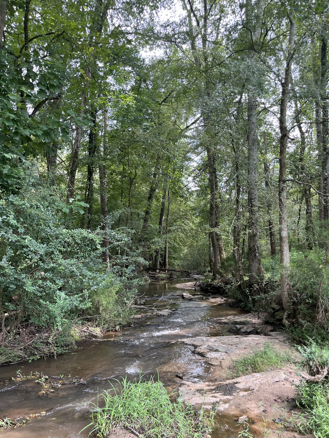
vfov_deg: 63.4
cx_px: 166
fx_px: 355
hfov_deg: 49.8
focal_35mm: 28
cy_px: 232
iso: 40
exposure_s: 1/248
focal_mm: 5.1
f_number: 1.6
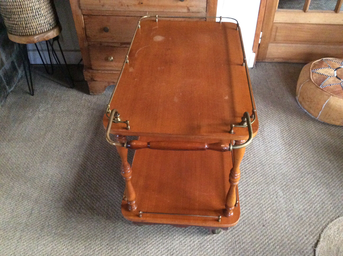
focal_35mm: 32
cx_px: 172
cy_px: 128
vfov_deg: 44.1
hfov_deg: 56.9
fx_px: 317
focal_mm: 3.3
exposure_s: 1/17
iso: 400
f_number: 2.4
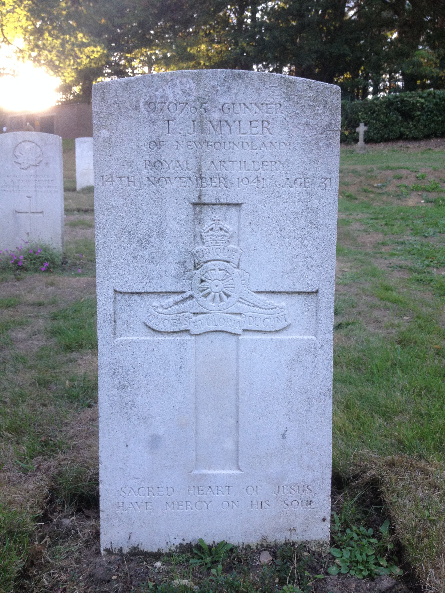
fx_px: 600
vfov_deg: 52.6
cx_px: 222
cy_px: 296
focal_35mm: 35
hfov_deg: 40.7
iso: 80
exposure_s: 1/120
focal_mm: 4.28
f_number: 2.4
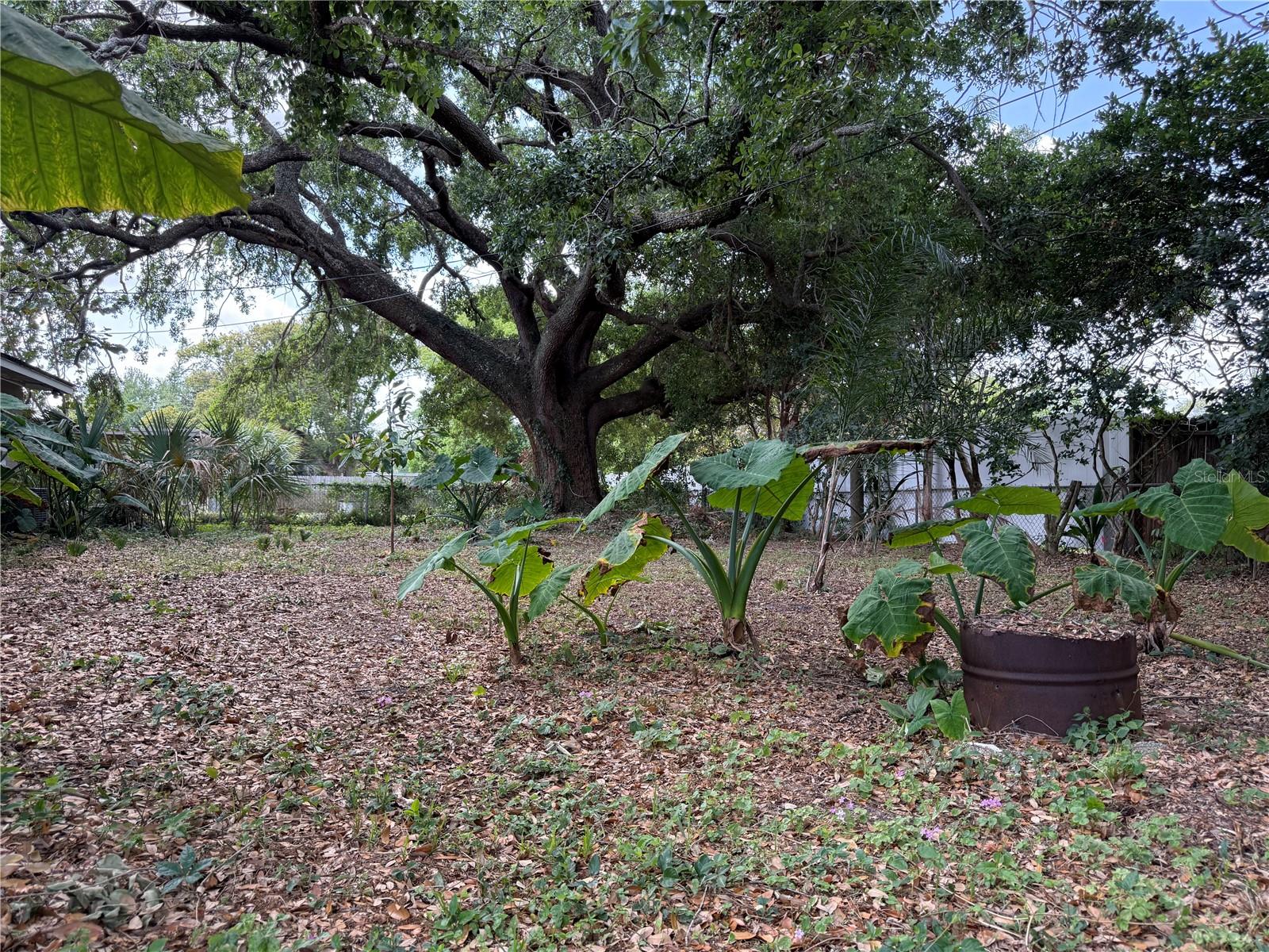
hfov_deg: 71.6
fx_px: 880
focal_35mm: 24
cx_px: 634
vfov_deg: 56.8
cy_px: 476
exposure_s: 1/374
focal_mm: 6.76
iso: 100
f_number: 1.78
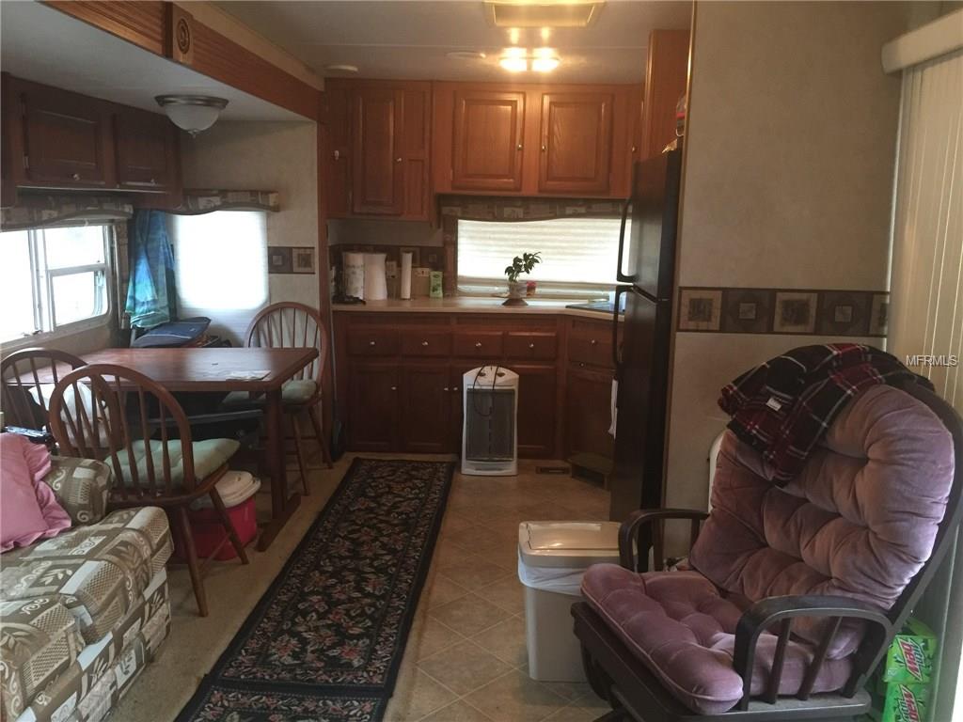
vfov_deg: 48.2
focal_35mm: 29
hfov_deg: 61.7
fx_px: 807
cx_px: 482
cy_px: 361
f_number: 2.2
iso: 125
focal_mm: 4.15
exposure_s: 1/10
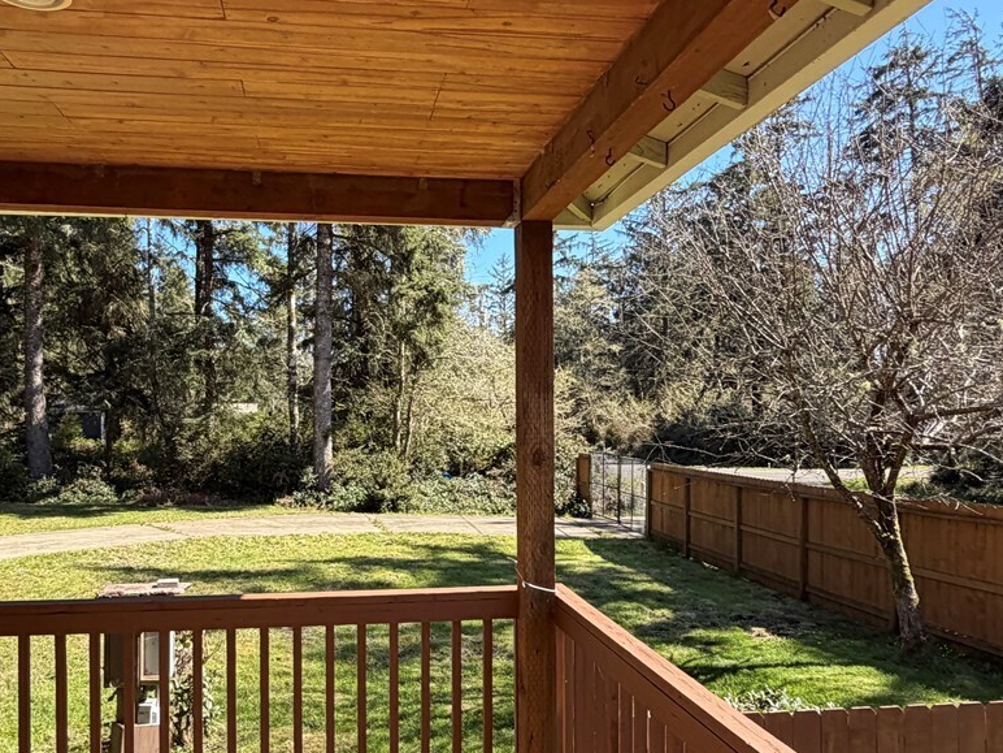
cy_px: 415
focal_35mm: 29
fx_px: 840
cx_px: 440
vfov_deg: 48.2
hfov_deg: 61.5
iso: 50
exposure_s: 1/502
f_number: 2.2
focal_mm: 2.22
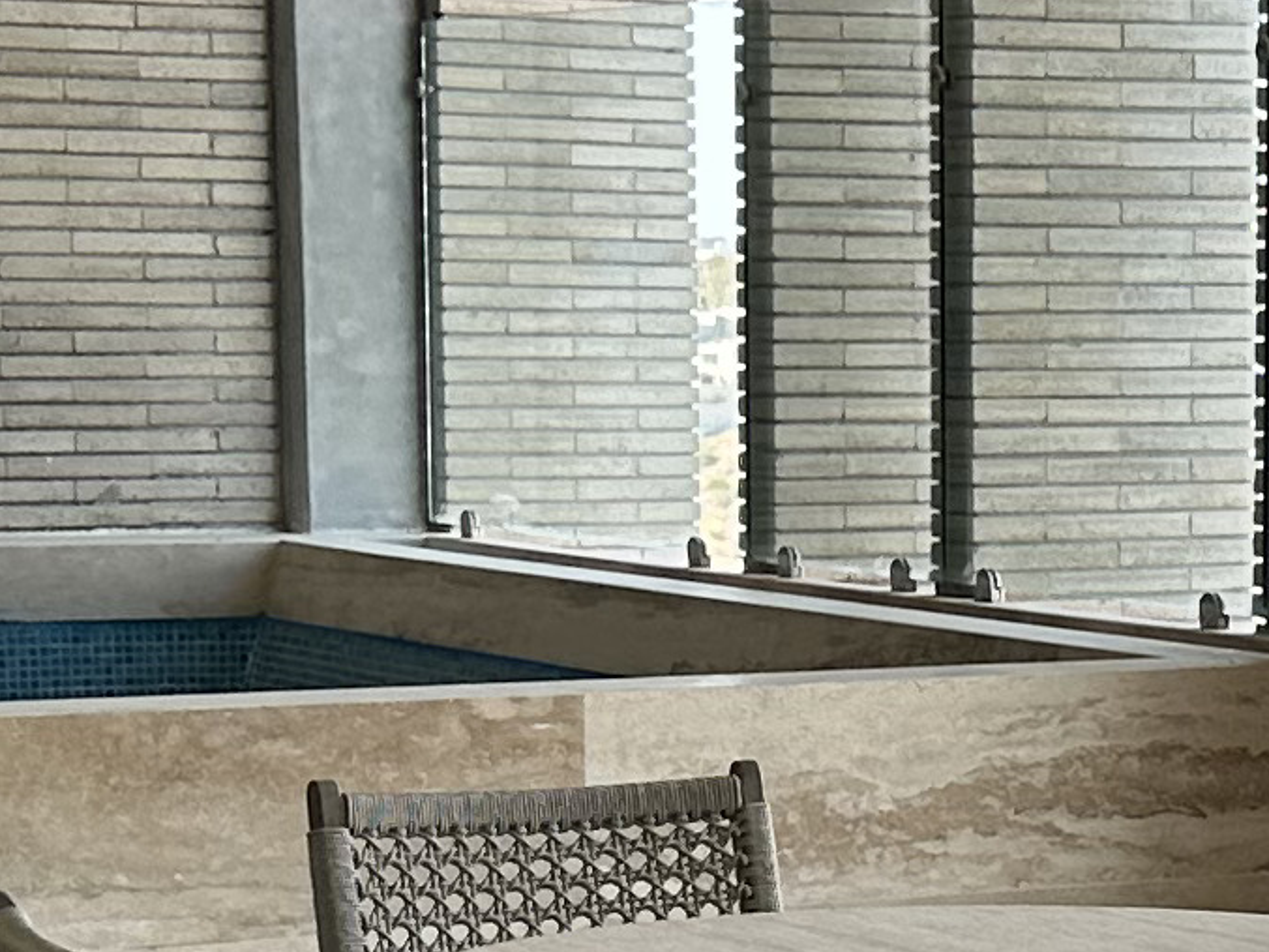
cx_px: 1239
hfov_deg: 13.6
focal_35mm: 143
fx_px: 5243
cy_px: 997
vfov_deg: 10.3
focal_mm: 6.86
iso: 80
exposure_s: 1/381
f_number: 1.78
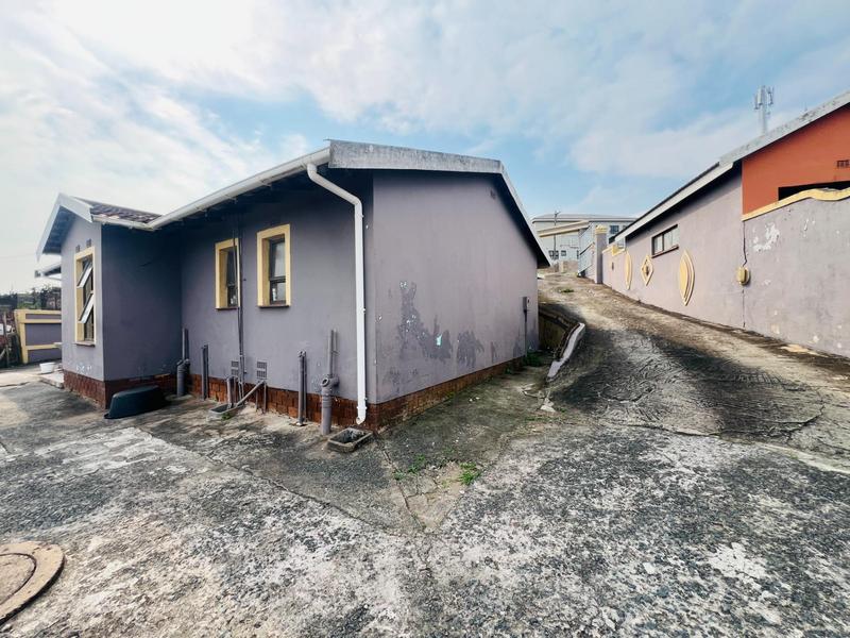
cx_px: 425
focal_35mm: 13
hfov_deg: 106.2
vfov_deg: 89.9
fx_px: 319
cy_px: 319
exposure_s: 1/528
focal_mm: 1.57
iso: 32
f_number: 1.8
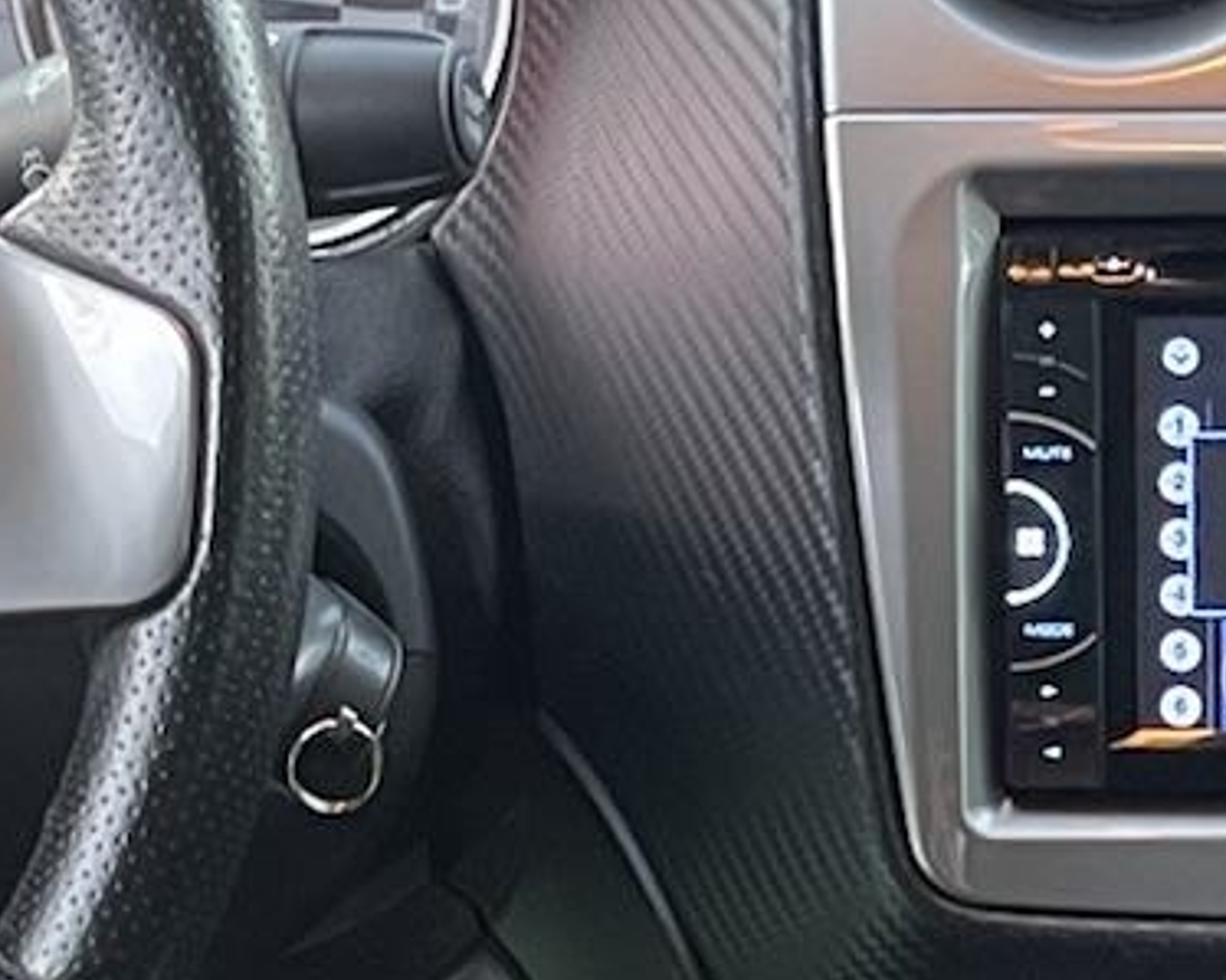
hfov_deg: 13.7
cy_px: 1619
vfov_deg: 10.6
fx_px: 5042
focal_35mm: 139
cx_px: 1223
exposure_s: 1/50
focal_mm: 5.1
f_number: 1.6
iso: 500
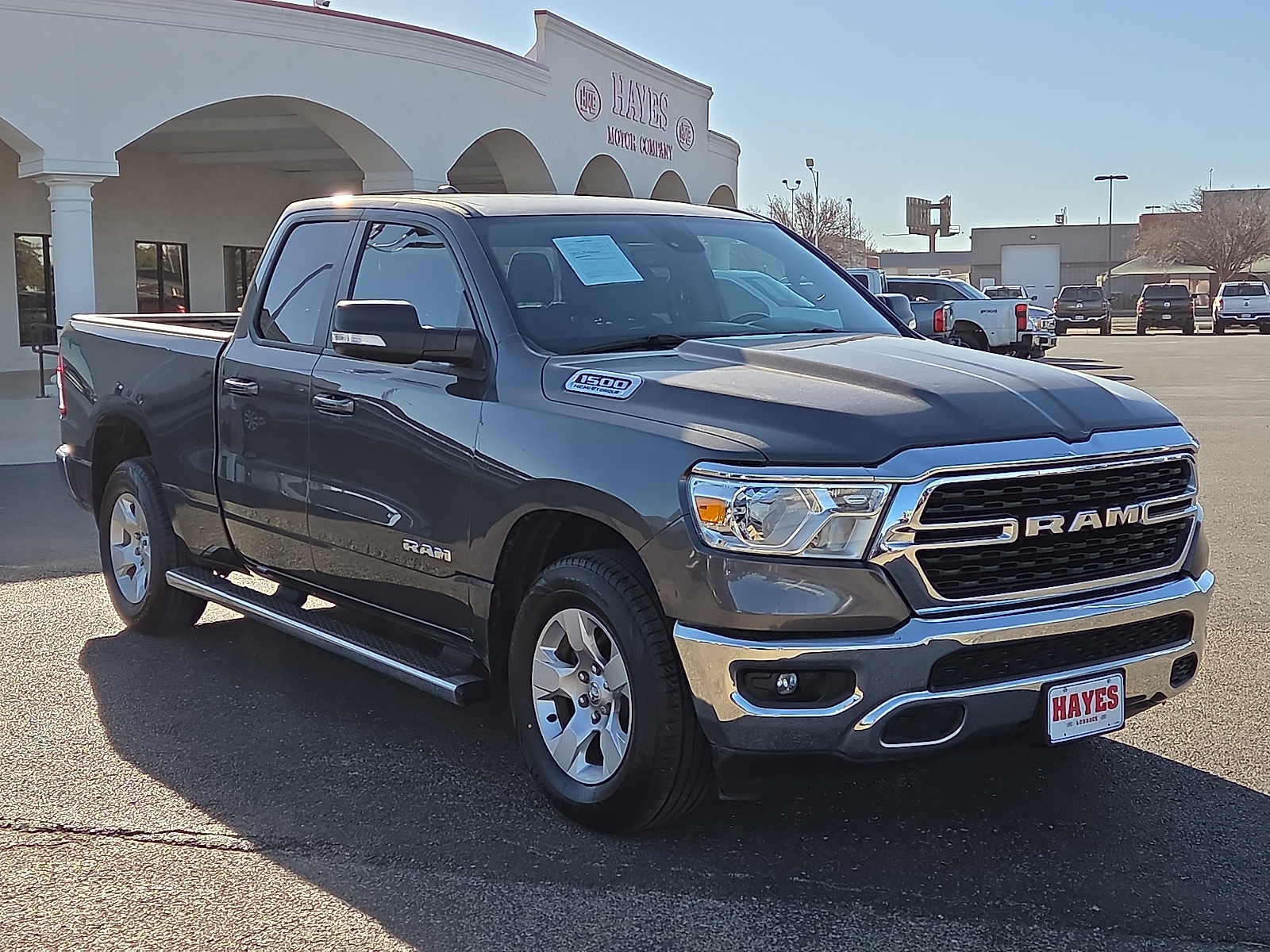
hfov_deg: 40.4
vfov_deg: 30.9
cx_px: 635
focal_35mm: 47
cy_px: 476
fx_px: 1724
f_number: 1.8
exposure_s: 1/1667
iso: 25
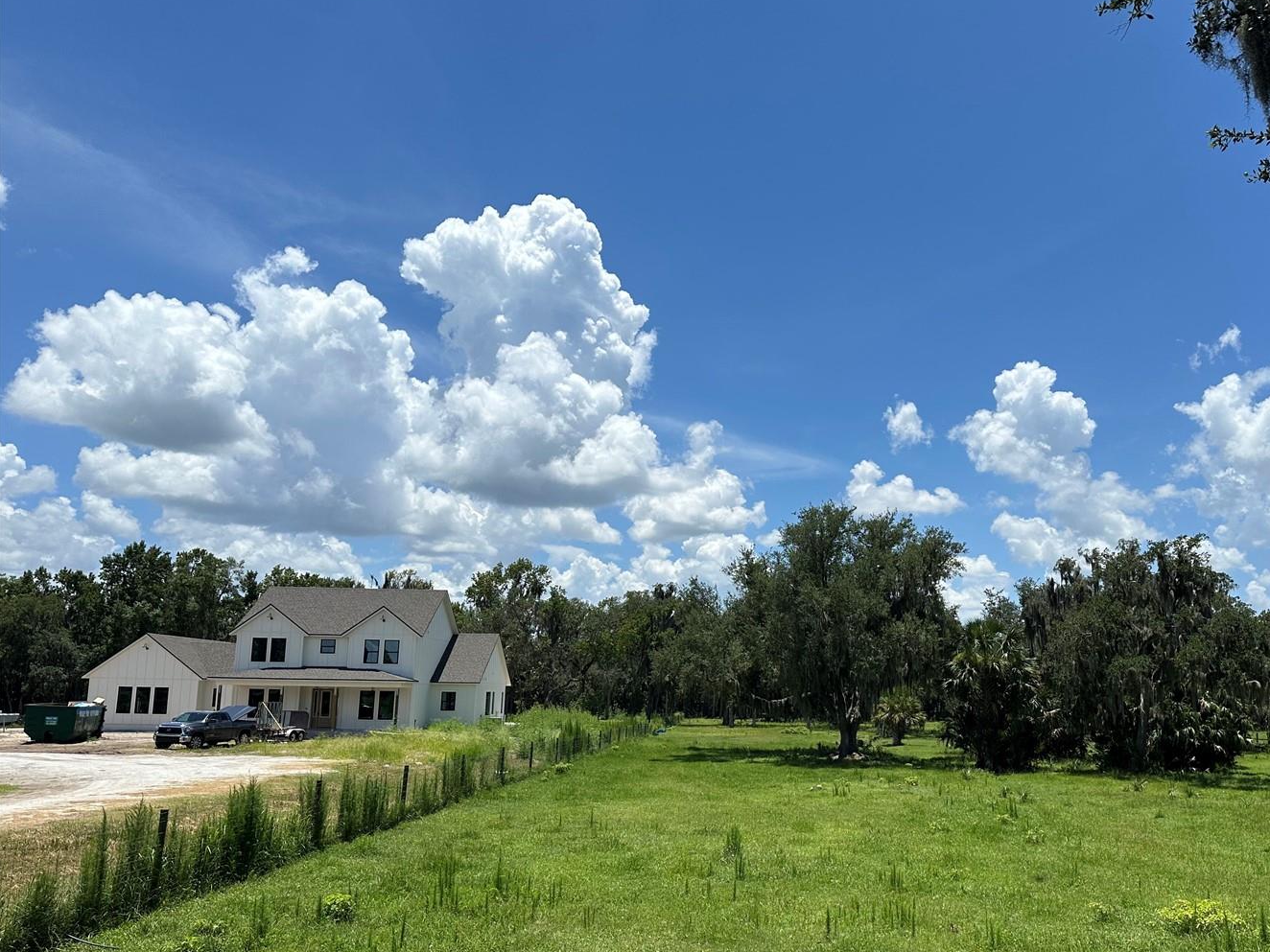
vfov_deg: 48.1
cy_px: 546
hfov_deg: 61.1
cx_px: 765
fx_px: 1064
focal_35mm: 29
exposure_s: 1/7576
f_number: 1.78
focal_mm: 6.86
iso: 80
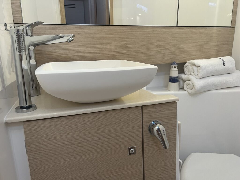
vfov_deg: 53.1
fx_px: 180
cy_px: 90
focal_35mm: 26
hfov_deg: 67.3
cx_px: 120
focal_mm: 5.7
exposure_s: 1/82
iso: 125
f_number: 1.5
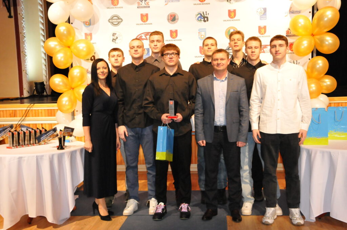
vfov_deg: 29.8
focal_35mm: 45
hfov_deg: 43.7
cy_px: 115
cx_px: 174
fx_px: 433
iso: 3200
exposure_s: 1/100
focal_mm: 30
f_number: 6.3
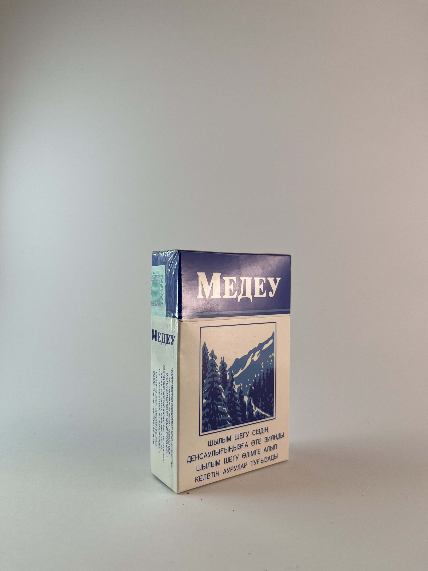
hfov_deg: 53.1
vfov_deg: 67.3
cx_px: 214
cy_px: 286
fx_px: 429
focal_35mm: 26
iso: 50
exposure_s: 1/422
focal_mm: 5.1
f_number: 1.6
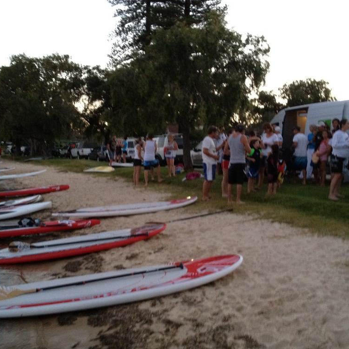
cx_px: 179
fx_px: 479
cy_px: 172
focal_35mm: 42
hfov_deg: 40.0
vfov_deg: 40.0
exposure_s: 1/20
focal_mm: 4.28
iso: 320
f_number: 2.4
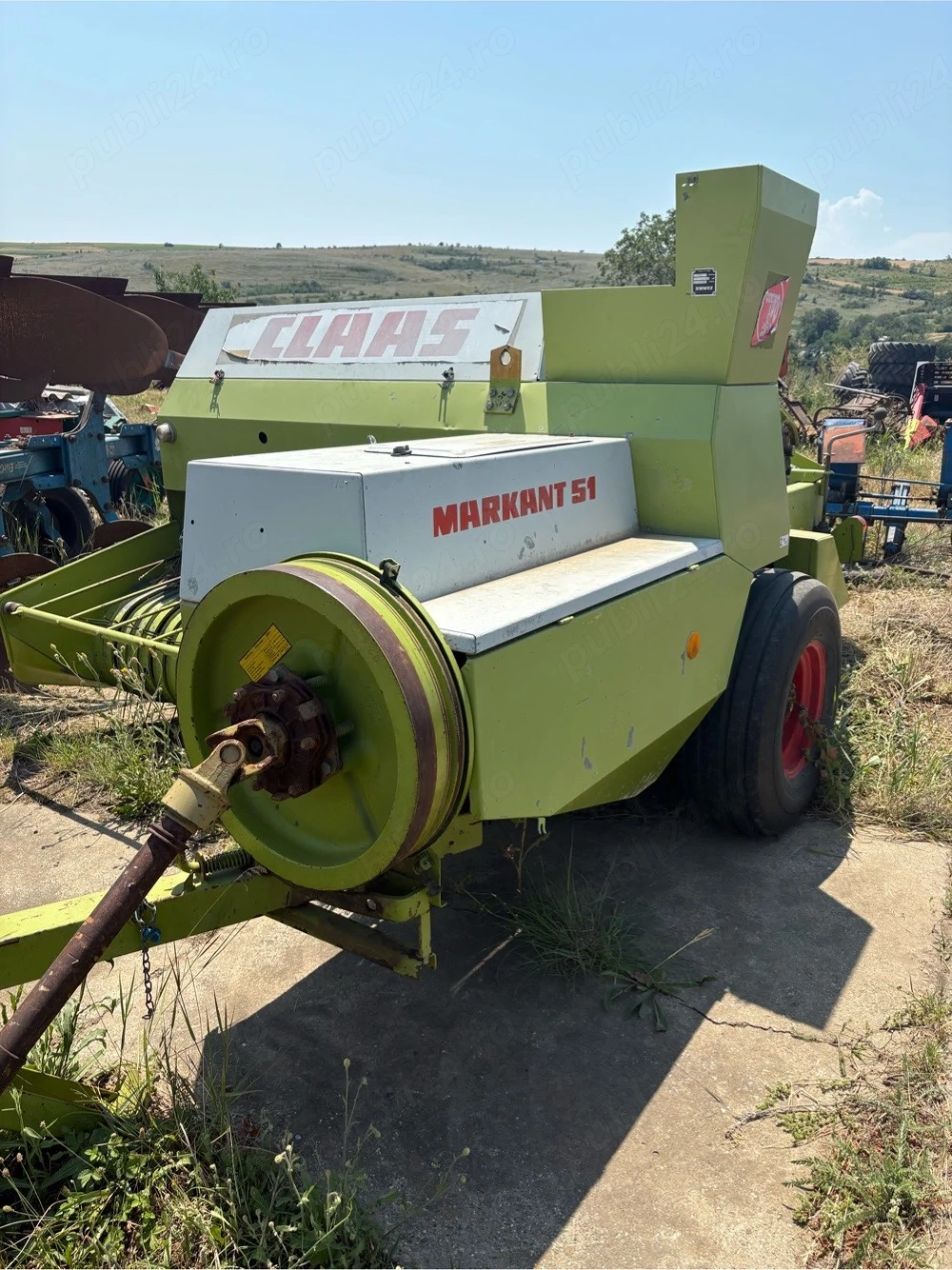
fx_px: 954
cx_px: 476
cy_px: 635
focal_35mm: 26
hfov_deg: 53.0
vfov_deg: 67.3
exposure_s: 1/3623
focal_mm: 5.96
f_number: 1.6
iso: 50
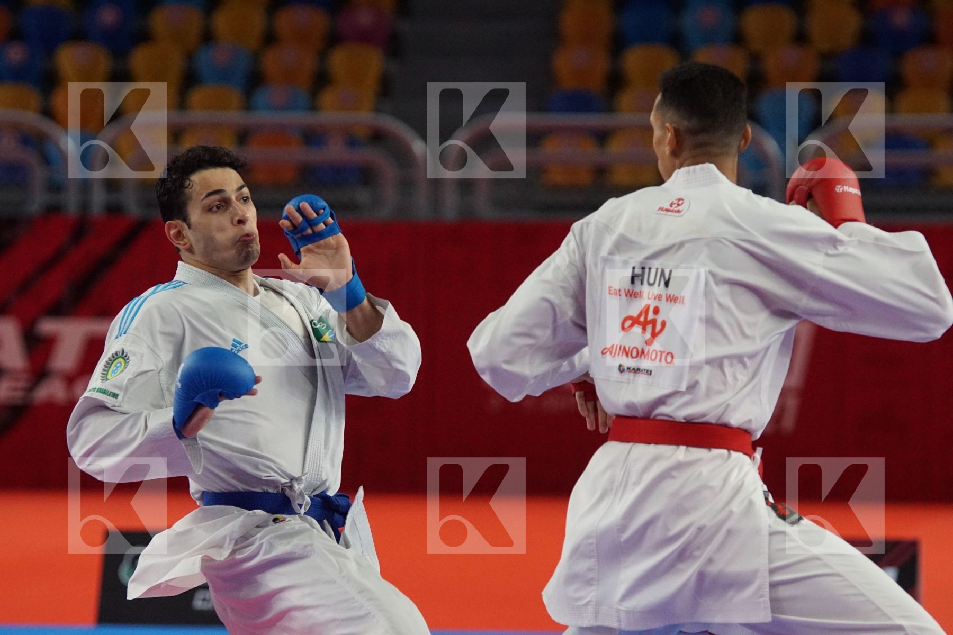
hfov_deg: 9.1
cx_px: 476
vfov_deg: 6.1
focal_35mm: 225
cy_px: 318
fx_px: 5956
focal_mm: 150
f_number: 3.2
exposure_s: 1/2000
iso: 3200
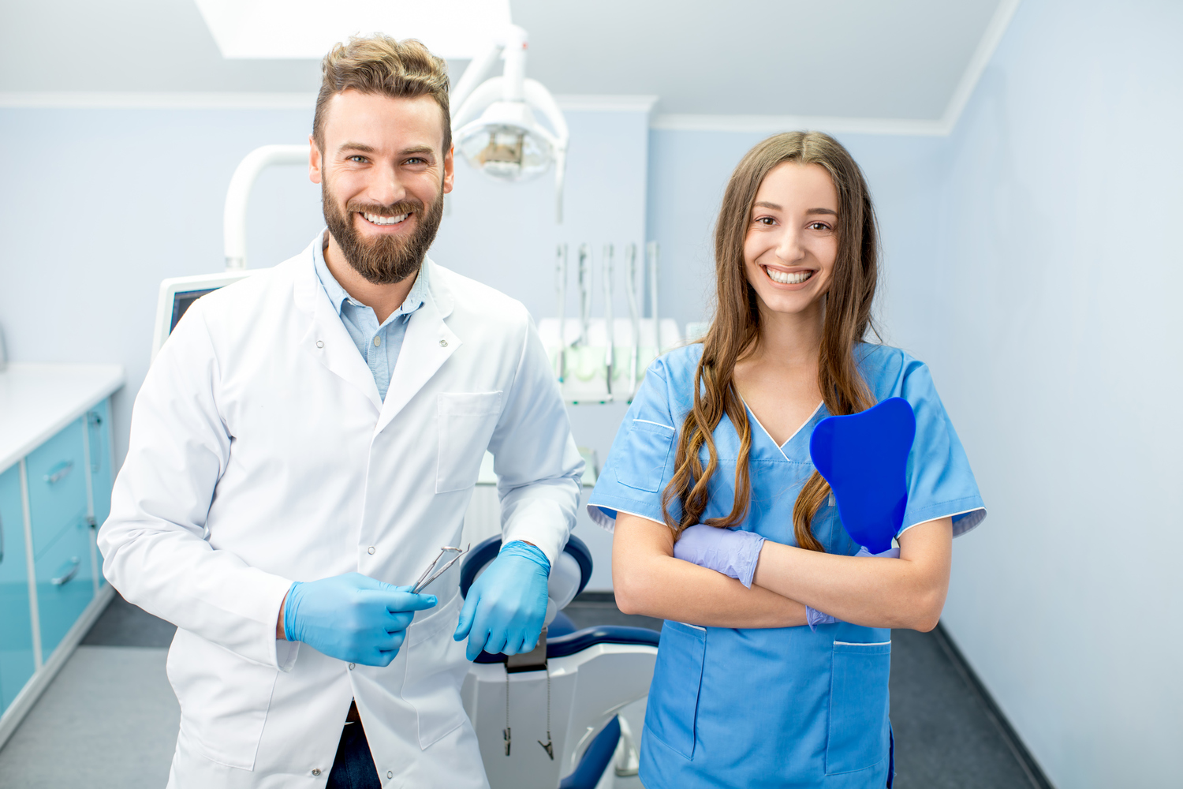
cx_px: 592
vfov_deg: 37.9
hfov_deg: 54.4
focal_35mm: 35
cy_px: 394
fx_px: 1150
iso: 200
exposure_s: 1/200
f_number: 2.8
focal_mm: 35
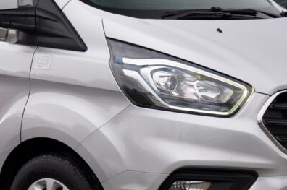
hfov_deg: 16.4
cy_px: 56
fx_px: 987
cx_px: 51
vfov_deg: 11.0
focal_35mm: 124
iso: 500
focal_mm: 32
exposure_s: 1/100
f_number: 5
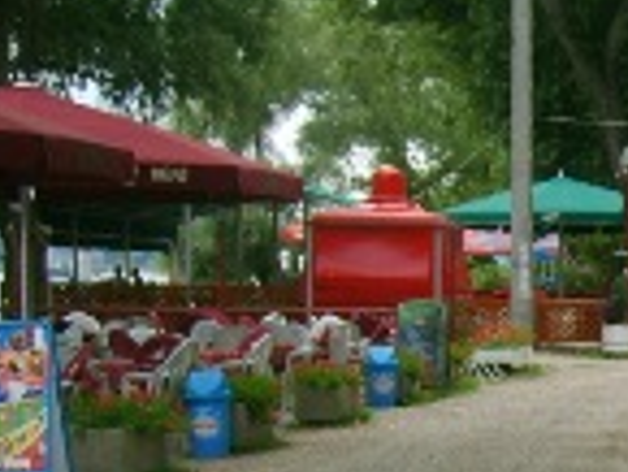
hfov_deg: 16.8
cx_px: 892
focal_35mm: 108
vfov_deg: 13.3
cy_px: 602
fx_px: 1961
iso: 57
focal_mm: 5.8
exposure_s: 1/350
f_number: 2.8
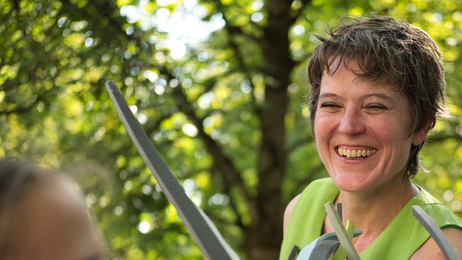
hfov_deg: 21.9
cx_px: 317
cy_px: 242
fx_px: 1189
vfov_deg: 12.4
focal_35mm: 97
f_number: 2
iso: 200
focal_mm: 35
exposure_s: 1/500
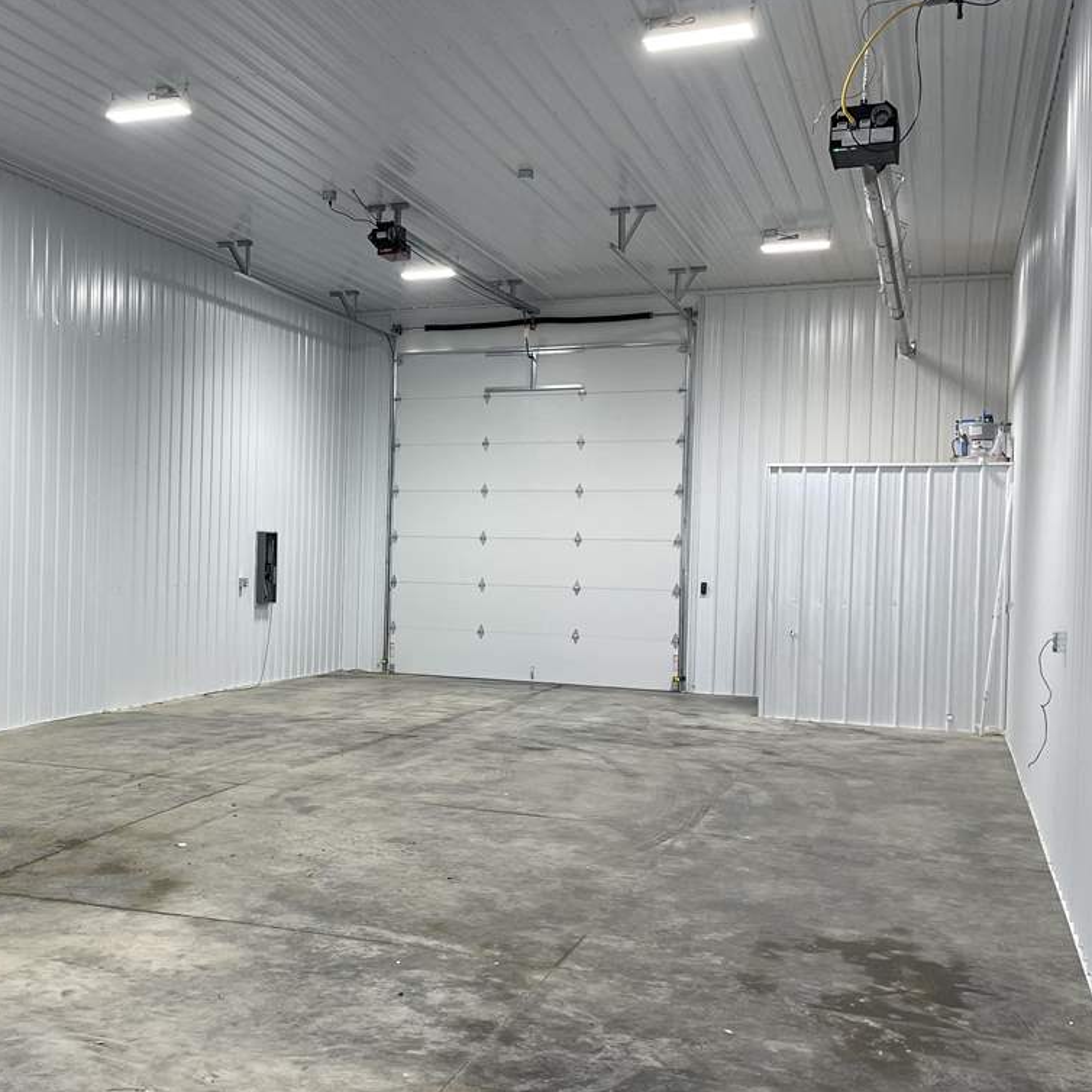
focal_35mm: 39
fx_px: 1392
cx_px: 239
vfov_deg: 42.8
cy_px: 563
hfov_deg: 41.2
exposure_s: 1/120
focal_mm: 4.2
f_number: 1.6
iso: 50
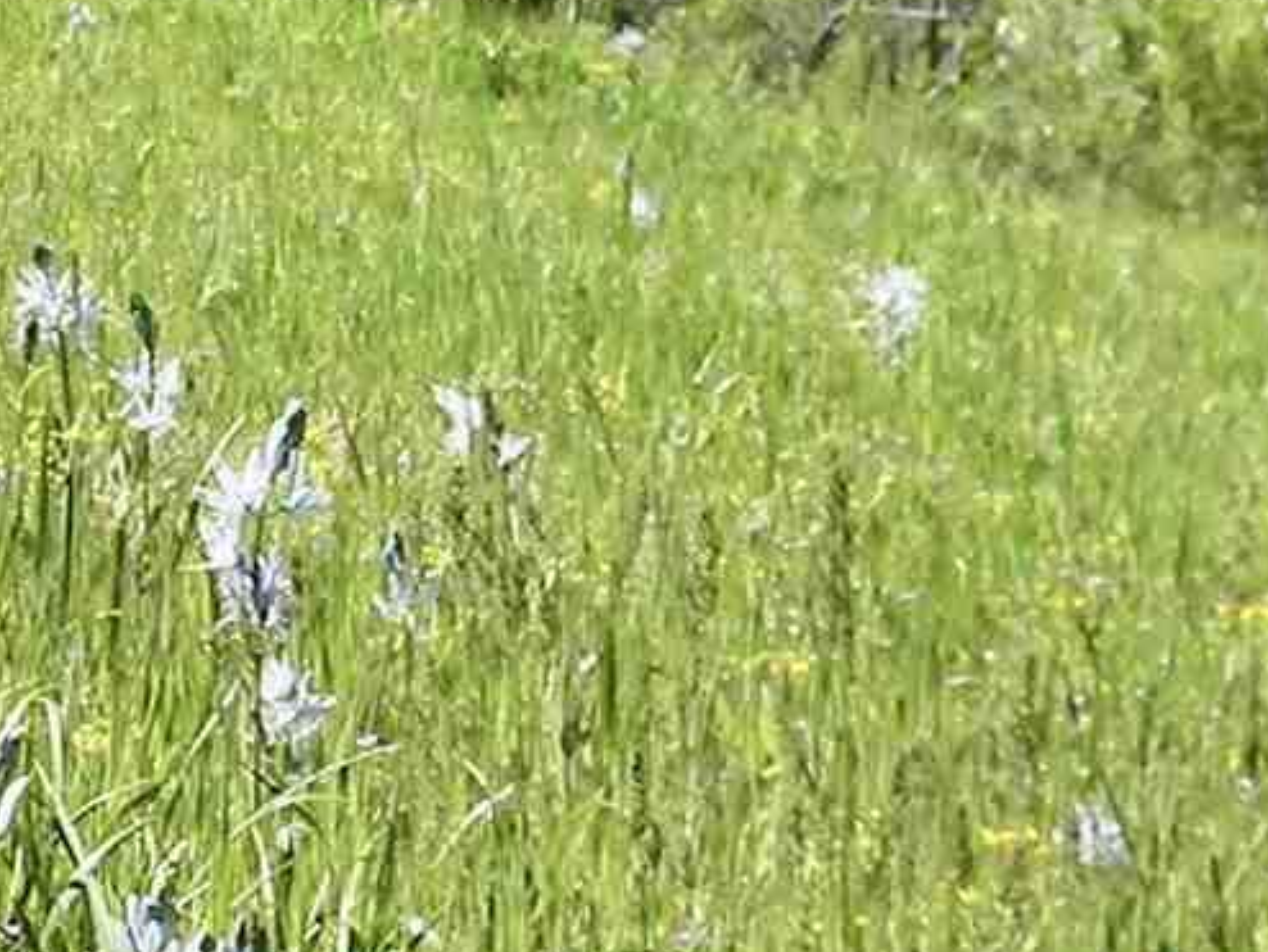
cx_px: -711
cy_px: 249
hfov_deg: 10.9
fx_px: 6377
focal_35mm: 174
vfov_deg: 8.5
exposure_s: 1/513
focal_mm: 5
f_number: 3.5
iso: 80
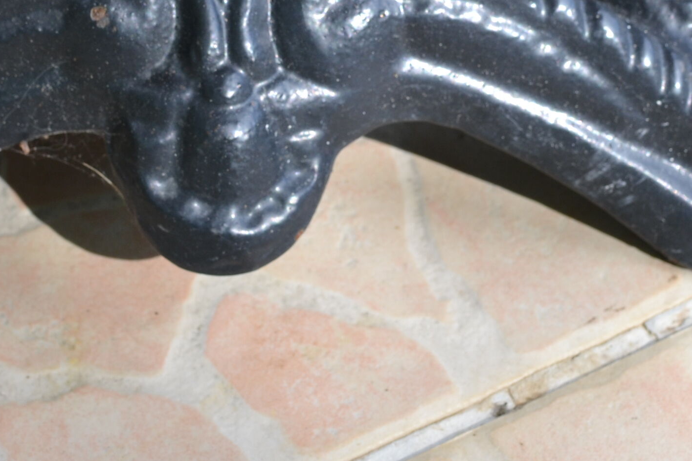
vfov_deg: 10.6
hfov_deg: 16.0
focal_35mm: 128
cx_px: 277
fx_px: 2464
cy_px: 74
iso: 200
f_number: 7.1
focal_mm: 35
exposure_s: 1/125
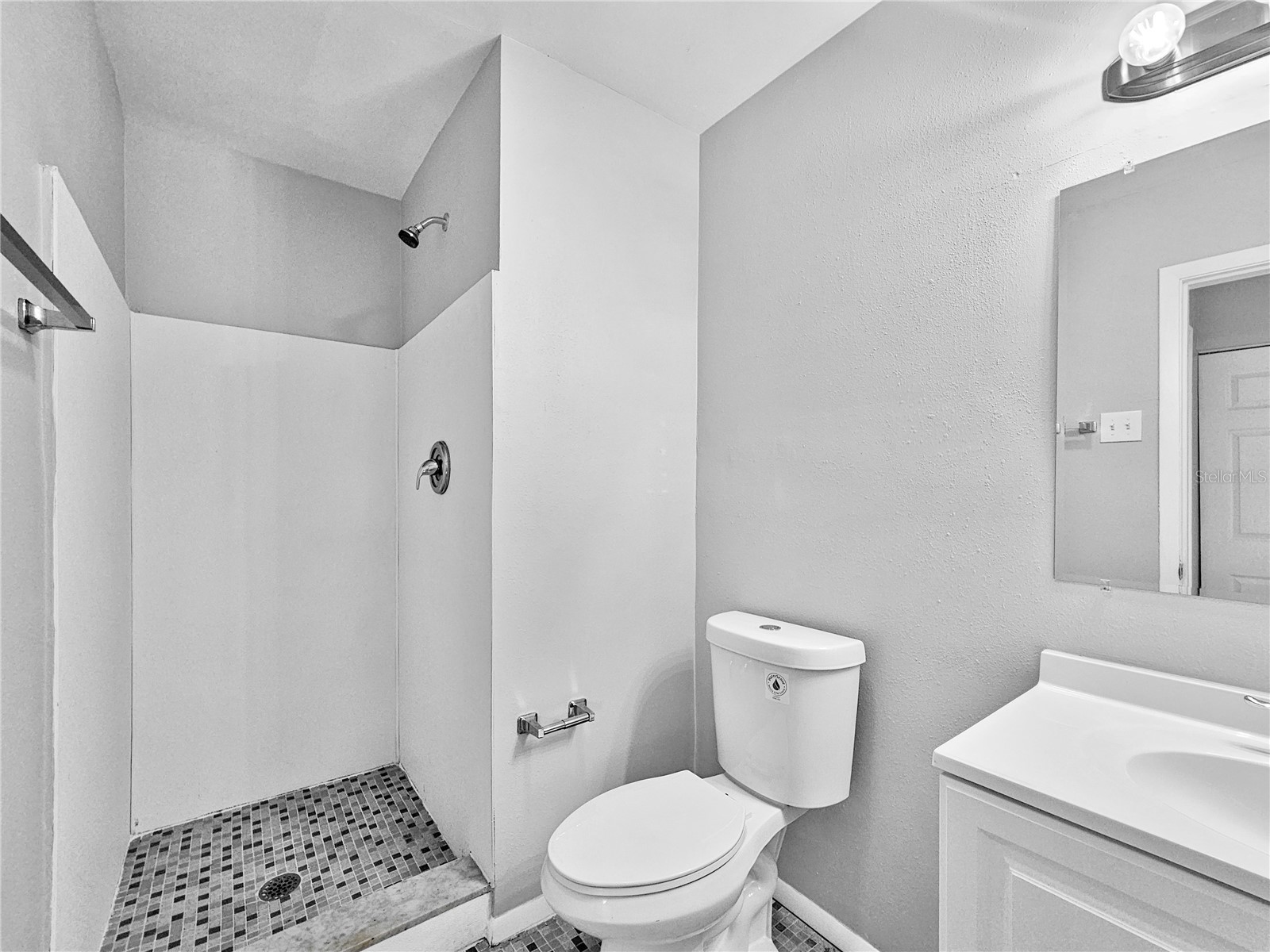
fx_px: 477
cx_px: 635
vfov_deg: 89.9
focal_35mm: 13
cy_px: 476
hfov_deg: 106.2
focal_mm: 2.2
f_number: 2.2
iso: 200
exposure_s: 1/60
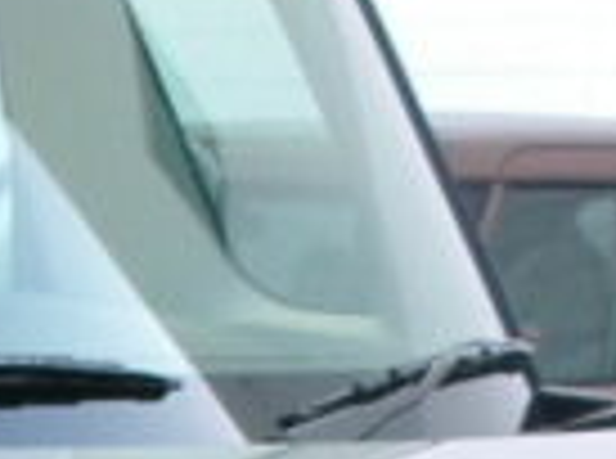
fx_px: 3727
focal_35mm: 210
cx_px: -719
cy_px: 976
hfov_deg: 8.8
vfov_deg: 6.8
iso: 100
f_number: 3.9
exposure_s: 1/140
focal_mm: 5.1
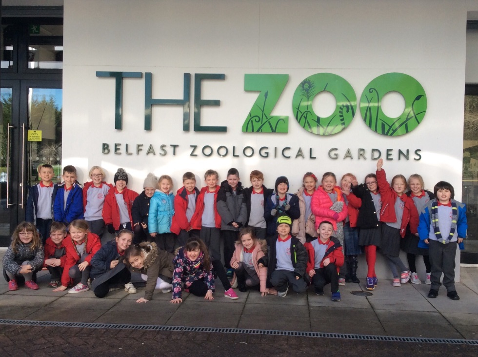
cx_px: 239
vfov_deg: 44.1
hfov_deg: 56.9
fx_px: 441
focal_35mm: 32
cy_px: 178
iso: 32
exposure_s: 1/255
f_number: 2.4
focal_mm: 3.3
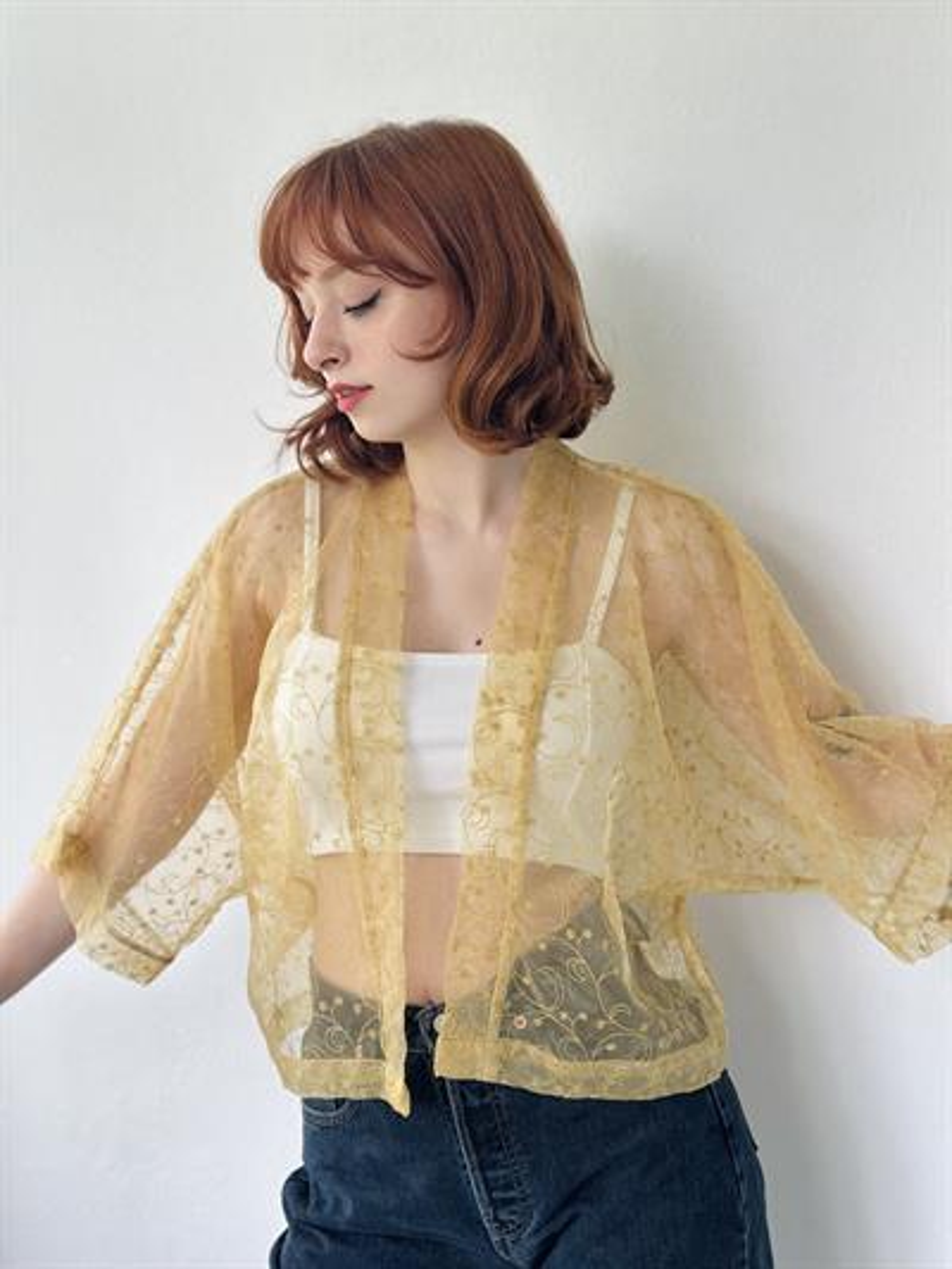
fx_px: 1759
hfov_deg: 30.3
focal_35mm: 48
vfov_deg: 39.6
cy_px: 634
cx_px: 476
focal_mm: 6.86
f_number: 1.78
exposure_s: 1/252
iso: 80
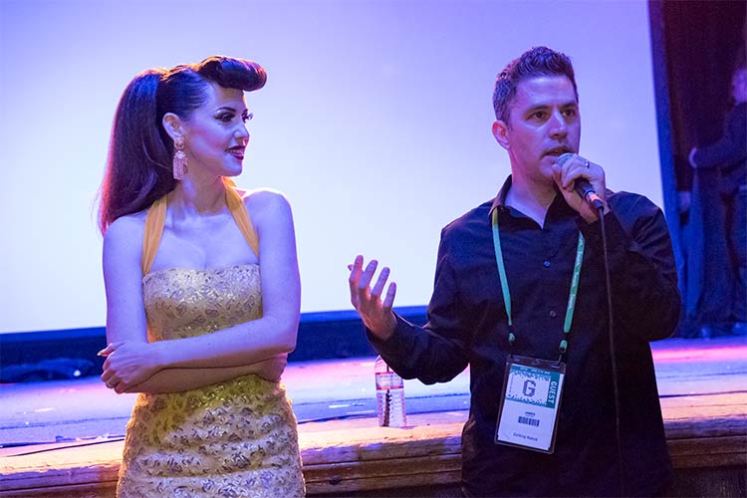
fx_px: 1079
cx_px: 374
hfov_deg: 38.2
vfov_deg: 26.0
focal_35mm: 52
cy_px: 249
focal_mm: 52
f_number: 5.6
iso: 16000
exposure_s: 1/80
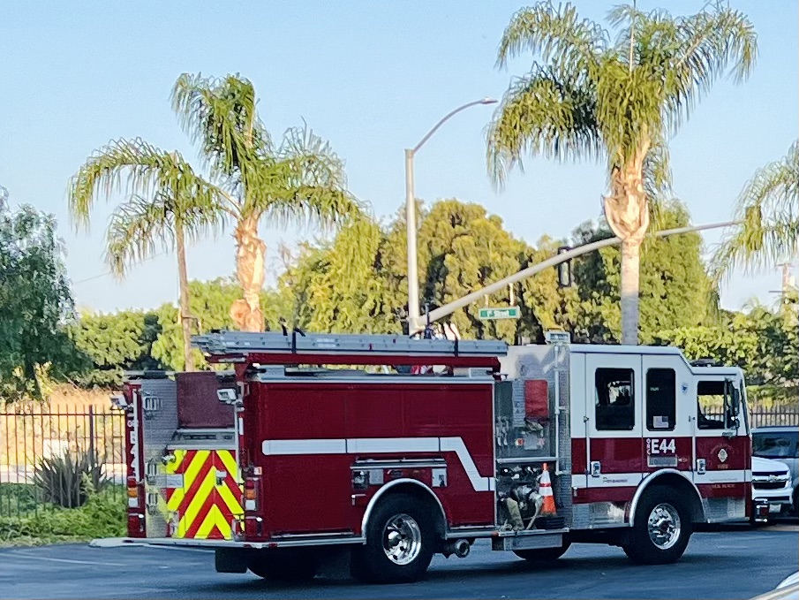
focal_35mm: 26
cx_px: 400
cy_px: 300
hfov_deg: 67.3
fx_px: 600
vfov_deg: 53.1
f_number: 1.5
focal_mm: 5.7
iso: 50
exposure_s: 1/1645
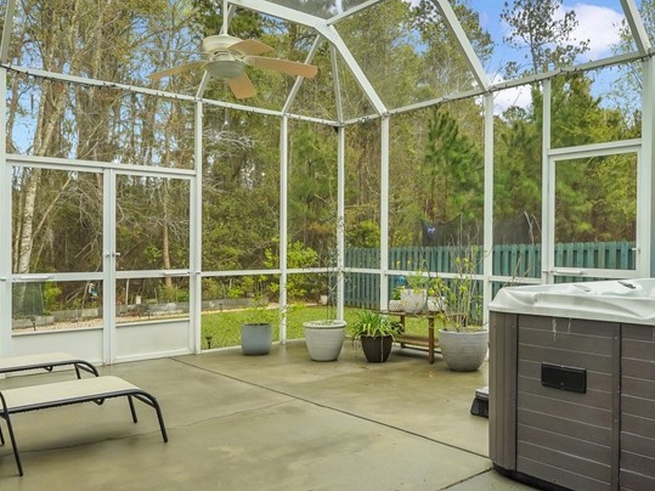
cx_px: 389
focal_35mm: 32
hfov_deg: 56.5
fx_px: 605
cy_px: 244
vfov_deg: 44.2
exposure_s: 1/80
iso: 400
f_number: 9
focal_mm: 16.5
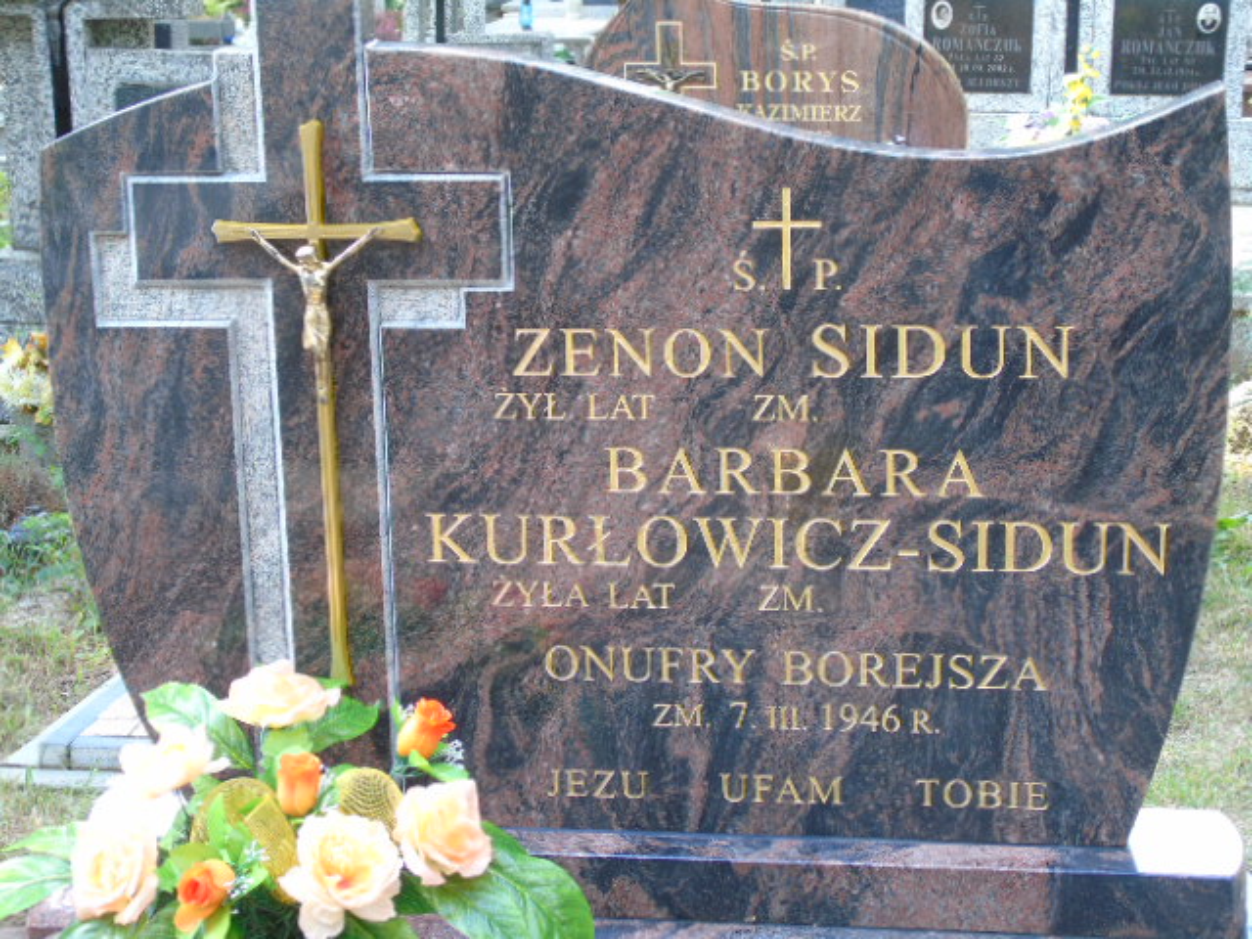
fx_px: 2568
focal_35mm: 71
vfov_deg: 20.7
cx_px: 626
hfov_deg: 27.4
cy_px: 470
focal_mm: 13
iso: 100
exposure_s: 1/30
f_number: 4.7
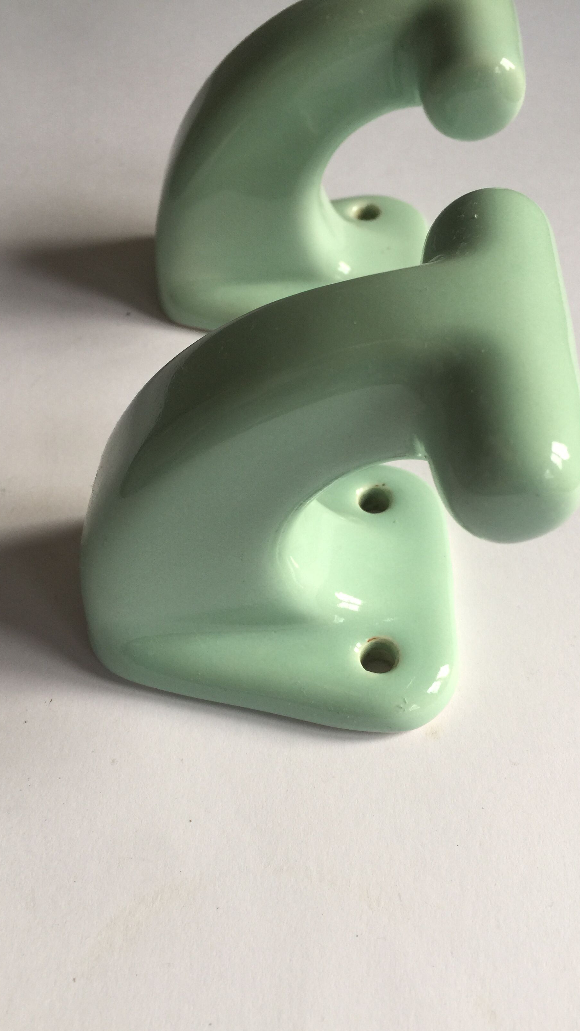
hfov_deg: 36.7
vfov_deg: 61.0
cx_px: 310
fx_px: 875
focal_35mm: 32
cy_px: 517
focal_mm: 4.15
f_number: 2.2
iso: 32
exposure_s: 1/33
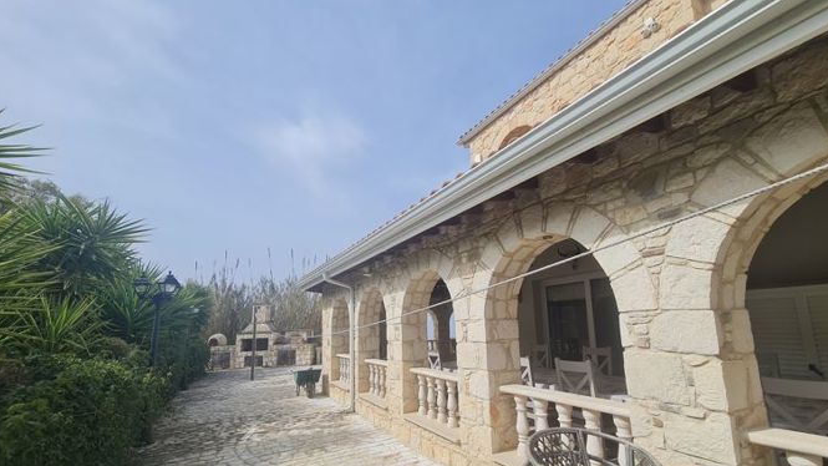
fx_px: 329
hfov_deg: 102.9
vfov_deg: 70.1
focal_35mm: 15
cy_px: 268
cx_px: 434
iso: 64
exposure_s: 1/2616
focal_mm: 2.2
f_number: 2.2
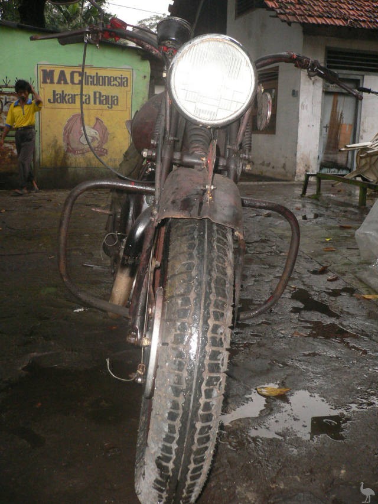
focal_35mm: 35
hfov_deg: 40.7
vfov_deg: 52.6
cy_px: 252
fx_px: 509
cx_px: 189
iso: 200
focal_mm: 5.8
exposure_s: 1/60
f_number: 2.8
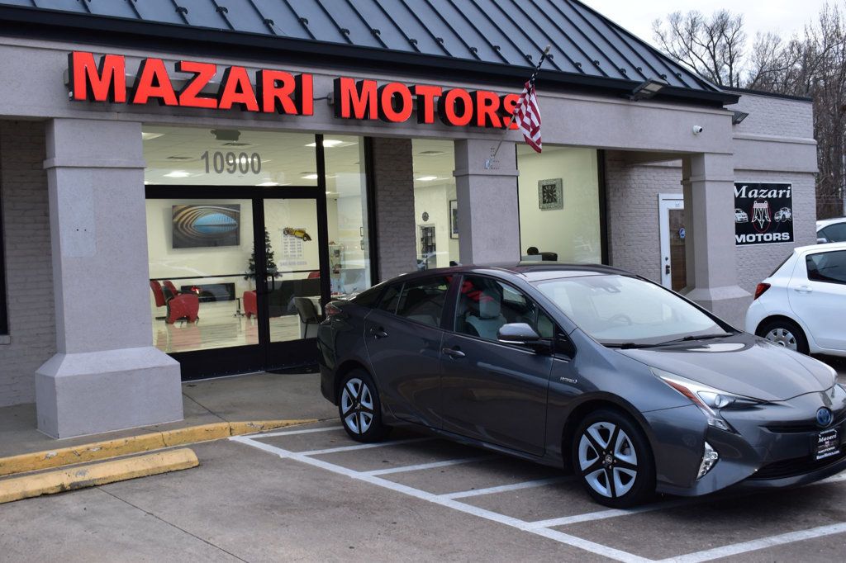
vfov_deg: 33.0
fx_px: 951
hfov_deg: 47.9
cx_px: 423
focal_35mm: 40
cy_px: 282
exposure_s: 1/30
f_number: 7.1
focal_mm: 27
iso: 400
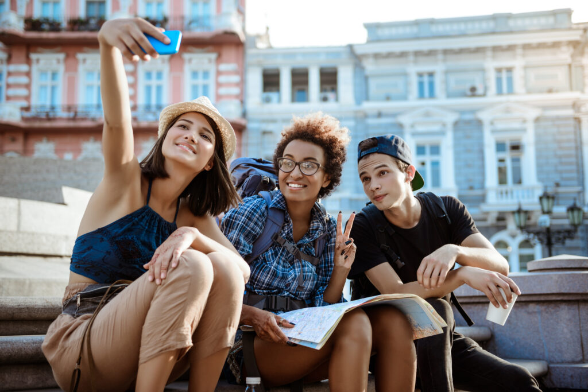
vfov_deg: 28.1
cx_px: 294
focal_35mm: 48
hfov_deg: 41.1
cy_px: 196
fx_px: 784
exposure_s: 1/320
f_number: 2.8
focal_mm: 48
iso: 100
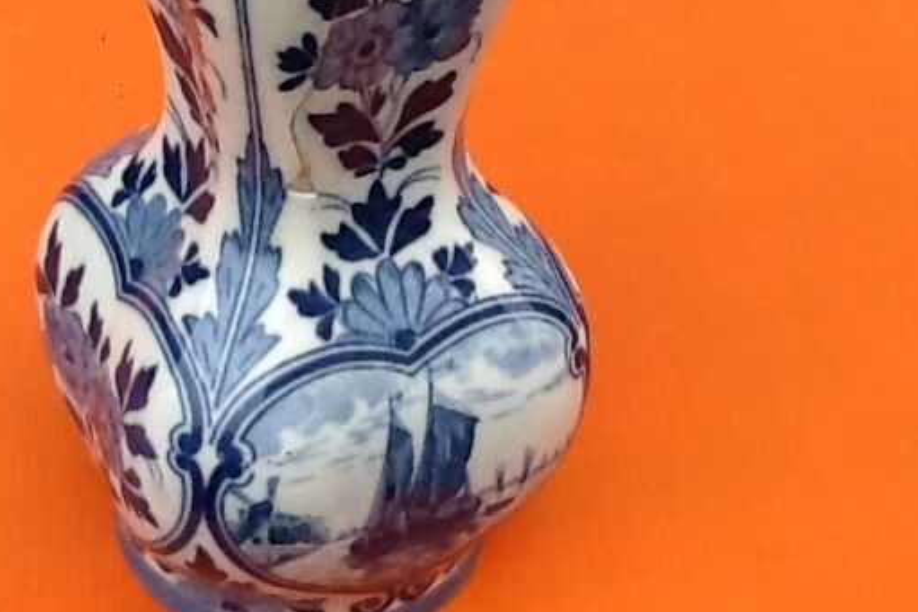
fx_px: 2193
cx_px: 296
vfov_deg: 15.8
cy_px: 95
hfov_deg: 23.5
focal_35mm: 86
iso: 40
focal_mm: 2.03
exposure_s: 1/186
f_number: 2.4
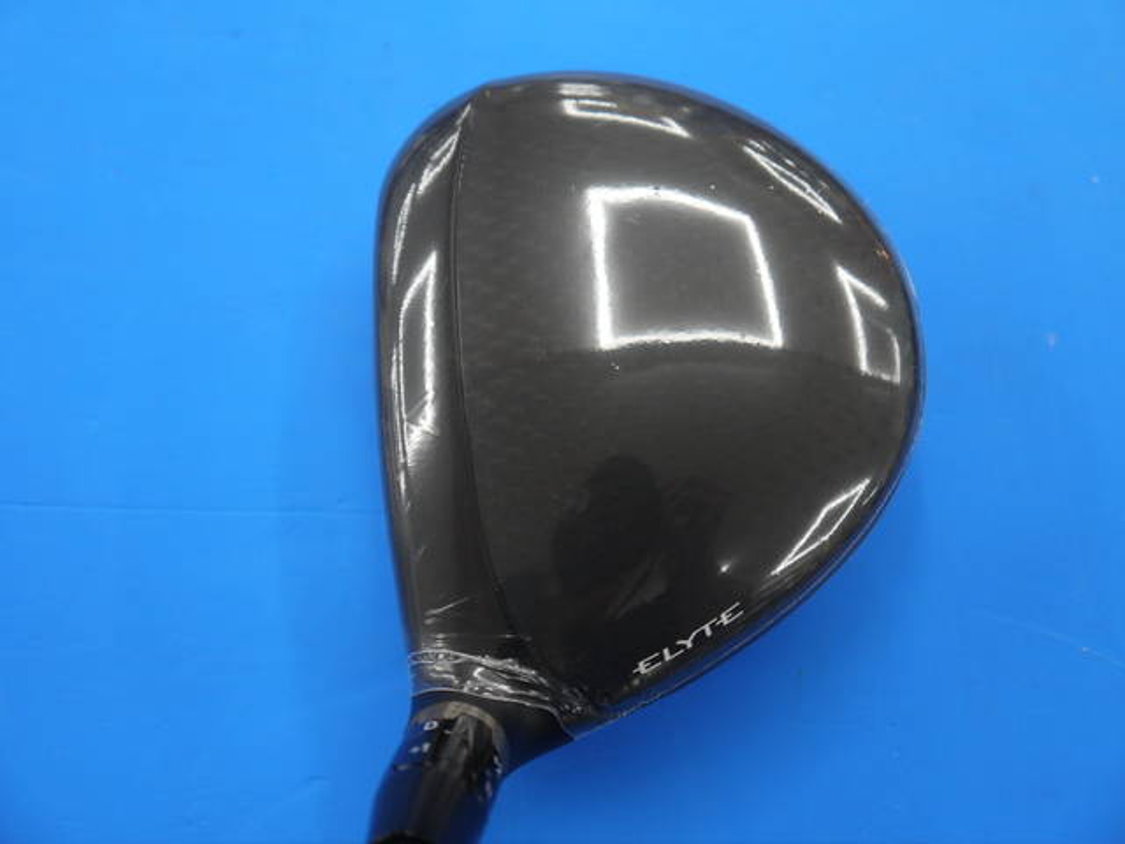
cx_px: 562
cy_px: 422
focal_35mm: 52
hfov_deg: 36.8
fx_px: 1690
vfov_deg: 28.0
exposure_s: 1/125
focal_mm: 26
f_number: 4.7
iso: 400
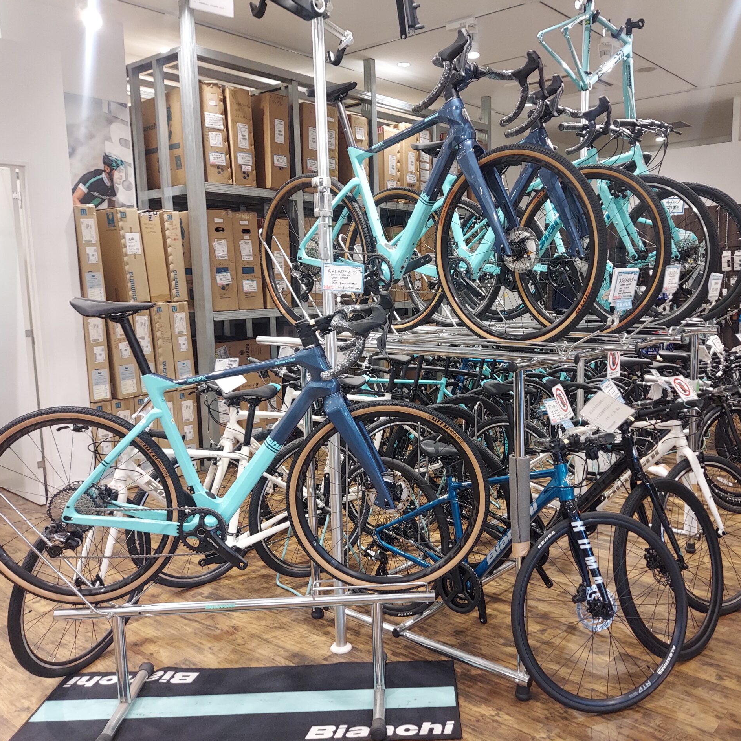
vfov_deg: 54.0
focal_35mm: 30
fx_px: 727
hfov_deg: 53.8
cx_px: 424
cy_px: 373
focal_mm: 4.6
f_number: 2
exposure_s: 1/50
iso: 125
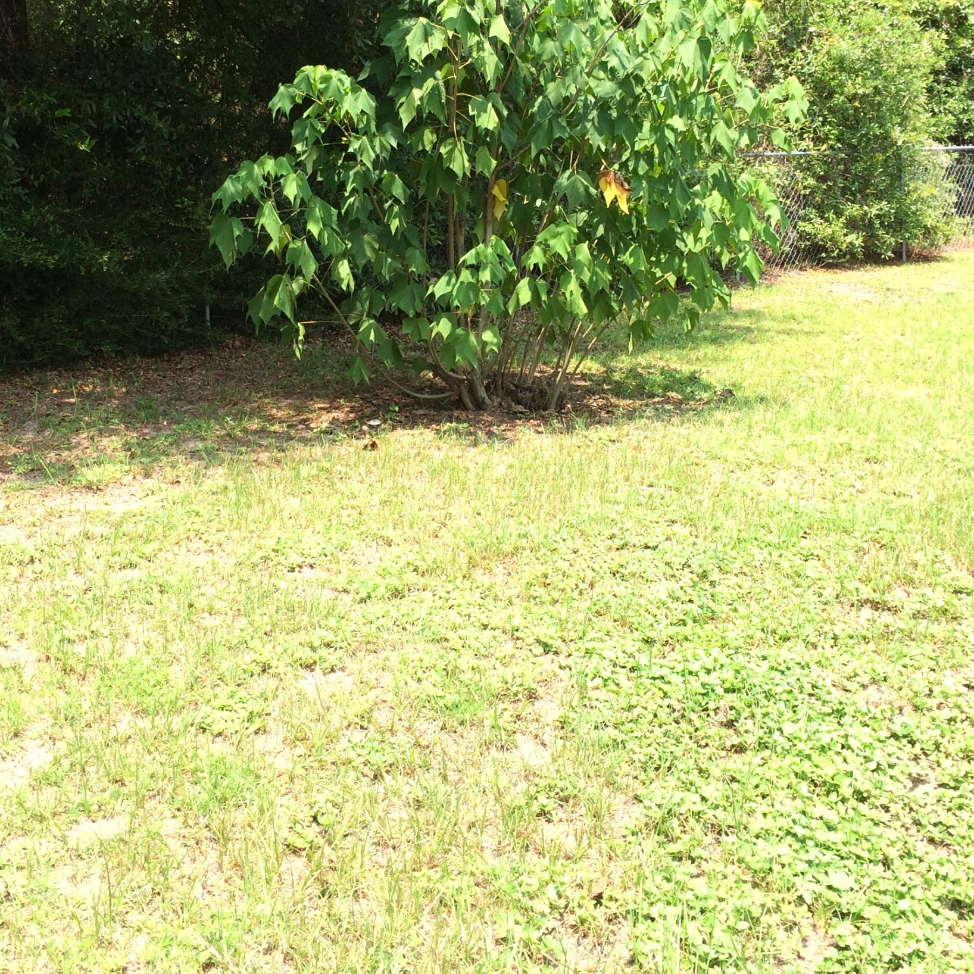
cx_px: 414
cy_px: 357
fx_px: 1496
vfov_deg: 35.8
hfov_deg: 36.0
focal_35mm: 47
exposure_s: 1/805
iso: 32
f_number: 2.2
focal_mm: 4.15
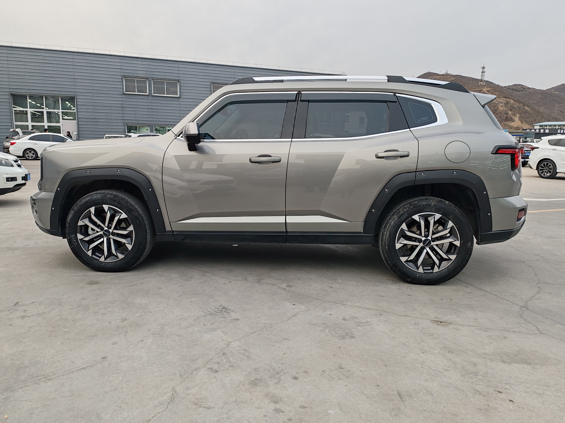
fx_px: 441
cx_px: 282
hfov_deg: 65.3
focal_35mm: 27
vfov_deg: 51.4
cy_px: 212
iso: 80
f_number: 1.9
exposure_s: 1/100
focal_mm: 6.12
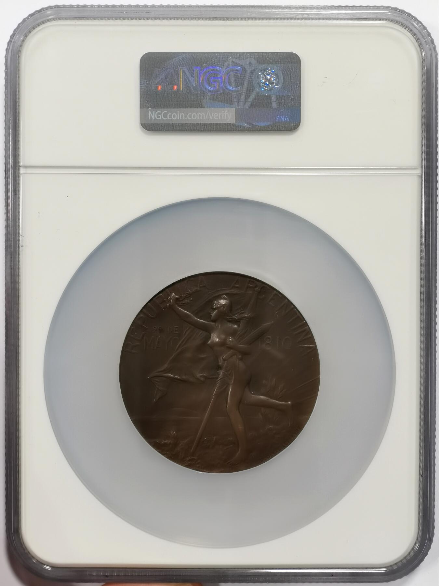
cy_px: 293
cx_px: 220
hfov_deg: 18.2
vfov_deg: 24.1
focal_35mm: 81
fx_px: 1370
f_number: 16
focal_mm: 7.48
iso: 250
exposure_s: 1/100
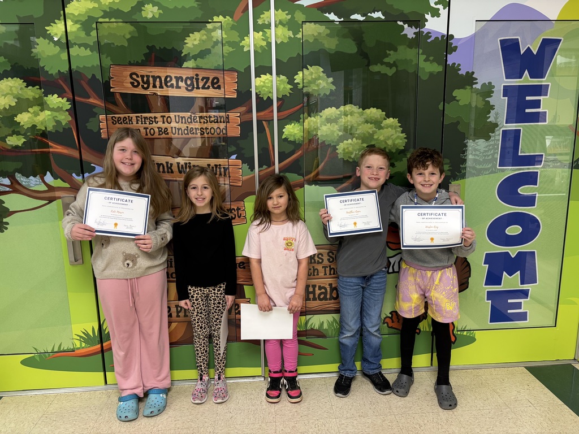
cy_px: 217
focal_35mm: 26
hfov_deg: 67.3
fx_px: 435
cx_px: 290
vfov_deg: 53.1
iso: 160
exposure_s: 1/60
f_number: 1.6
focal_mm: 5.96
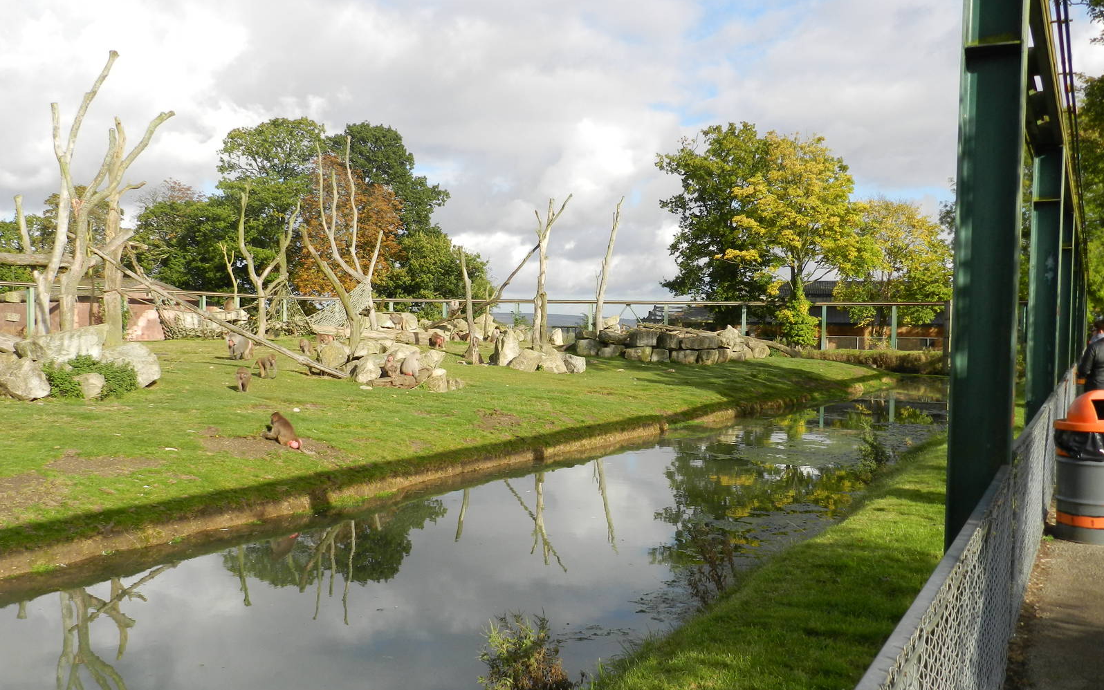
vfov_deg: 37.3
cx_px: 553
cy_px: 380
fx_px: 1023
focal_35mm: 34
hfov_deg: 56.7
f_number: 3.7
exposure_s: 1/800
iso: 160
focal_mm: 5.6
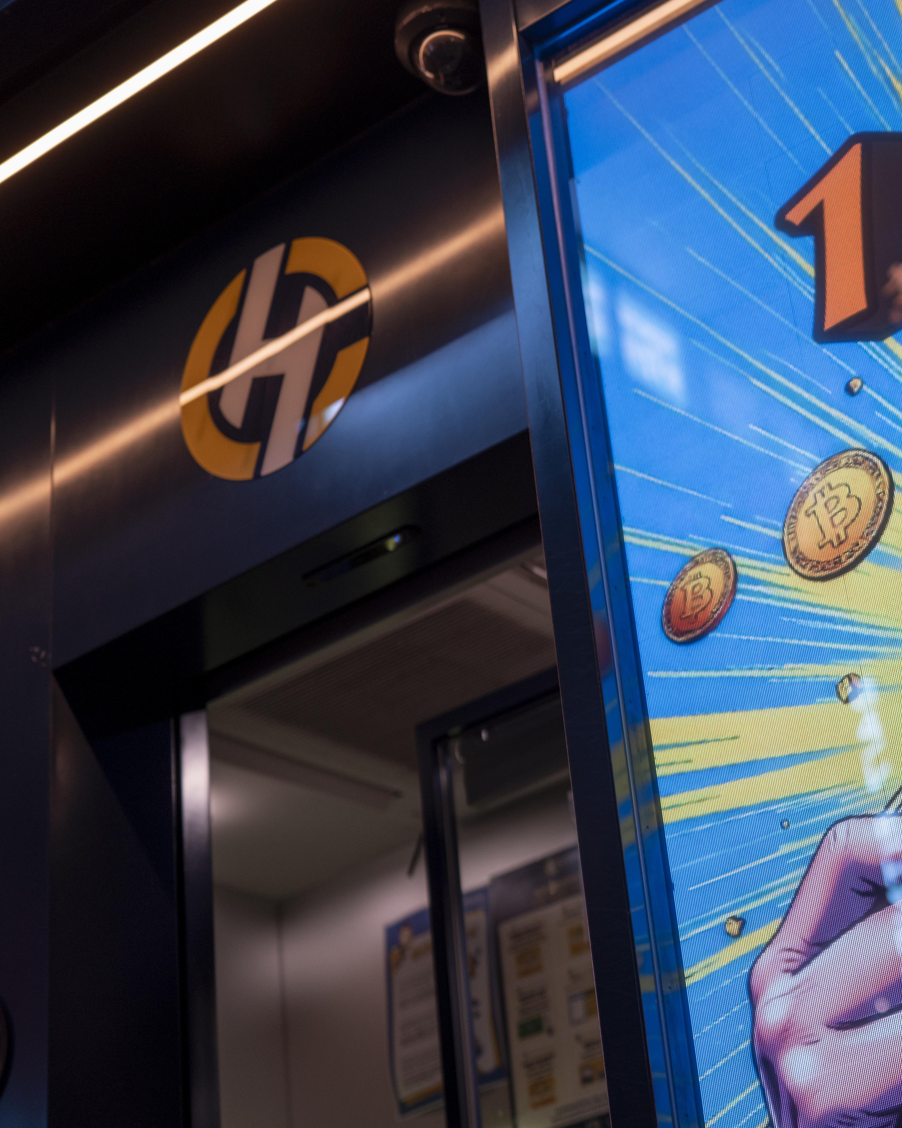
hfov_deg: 24.4
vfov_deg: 31.9
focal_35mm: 59
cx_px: 943
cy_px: 686
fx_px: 1969
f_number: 1.7
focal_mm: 28
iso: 125
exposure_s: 1/125
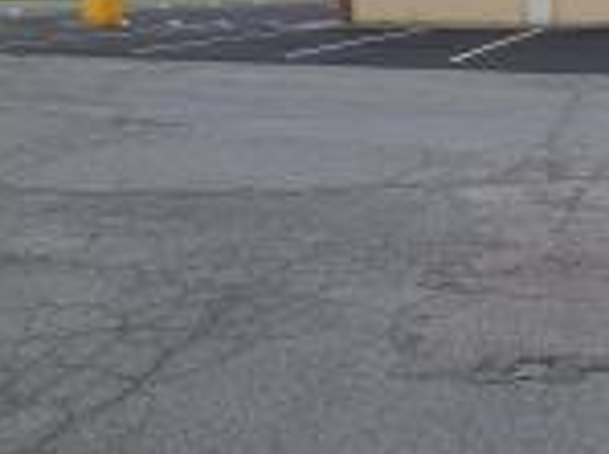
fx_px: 614
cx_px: 646
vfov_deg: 36.4
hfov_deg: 43.0
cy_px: 0
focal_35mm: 35
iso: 50
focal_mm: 2.2
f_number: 2.2
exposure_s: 1/158
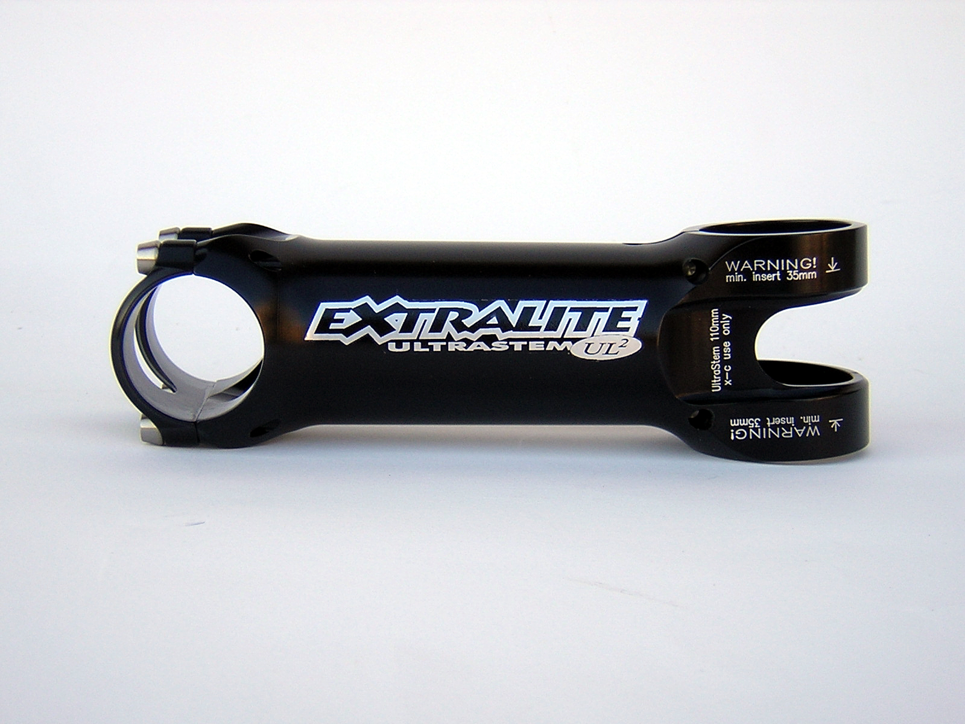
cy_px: 362
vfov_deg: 27.0
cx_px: 482
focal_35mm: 54
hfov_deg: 35.5
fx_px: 1505
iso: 100
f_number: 3.2
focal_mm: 7.1
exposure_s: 1/233
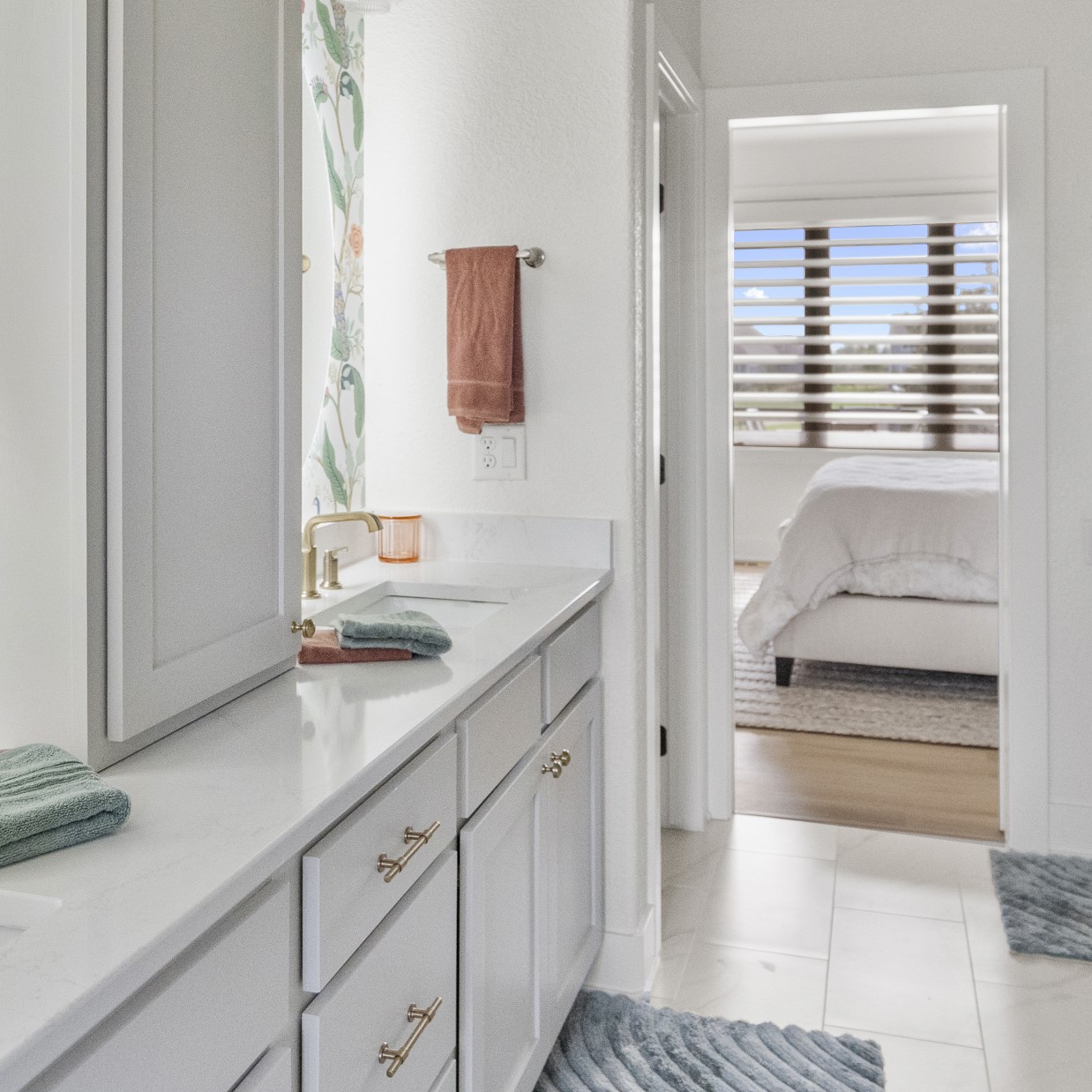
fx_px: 1249
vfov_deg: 46.1
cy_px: 321
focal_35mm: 35
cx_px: 427
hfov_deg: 46.9
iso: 4000
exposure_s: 1/80
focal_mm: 17
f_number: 4.5
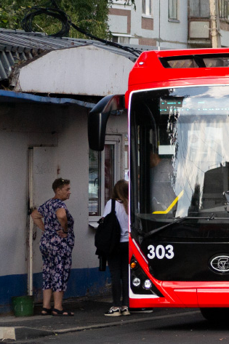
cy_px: 72
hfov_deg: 5.1
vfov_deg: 7.9
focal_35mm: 262
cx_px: 521
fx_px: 2498
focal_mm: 55
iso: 400
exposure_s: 1/1600
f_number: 4
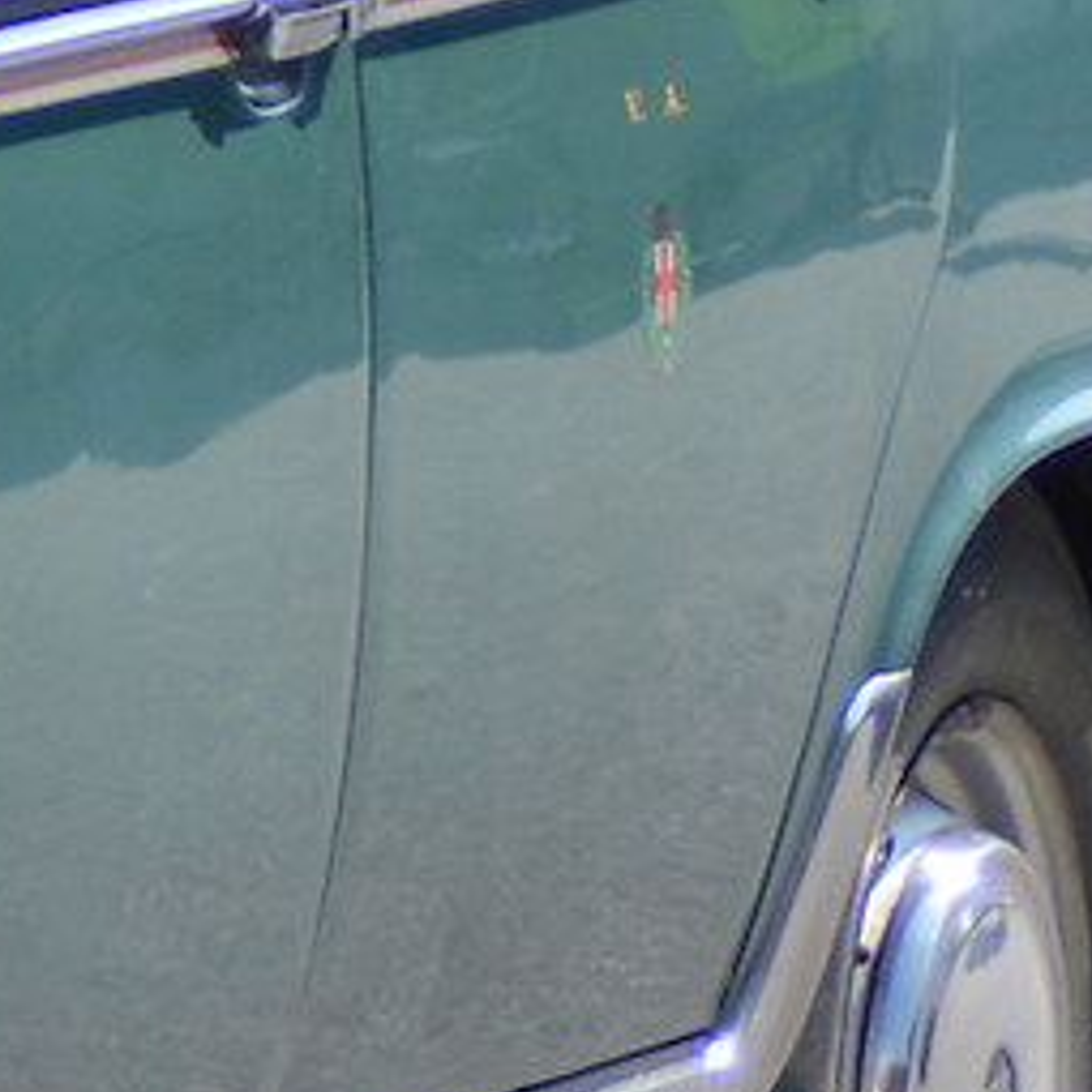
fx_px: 32121
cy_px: 45
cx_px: -1636
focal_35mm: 900
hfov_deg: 1.9
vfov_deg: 1.9
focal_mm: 75
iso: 200
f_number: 5.6
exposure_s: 1/500
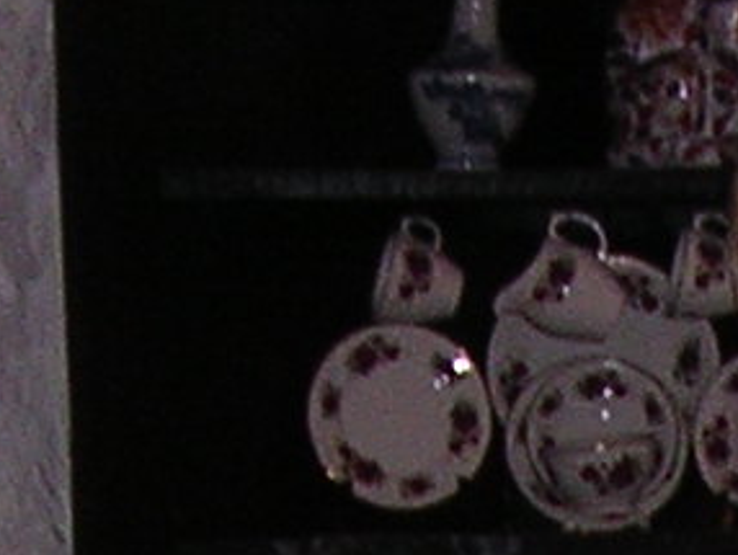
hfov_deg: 7.2
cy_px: 1804
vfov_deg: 5.1
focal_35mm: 272
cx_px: 826
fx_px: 5804
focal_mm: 5.8
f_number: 2.8
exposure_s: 1/60.1
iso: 165
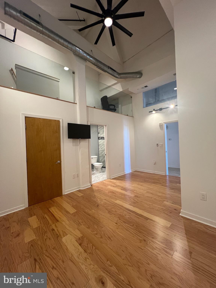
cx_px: 108
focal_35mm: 13
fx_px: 108
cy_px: 144
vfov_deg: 106.2
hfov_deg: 89.9
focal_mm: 1.57
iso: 250
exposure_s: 1/60
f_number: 1.8
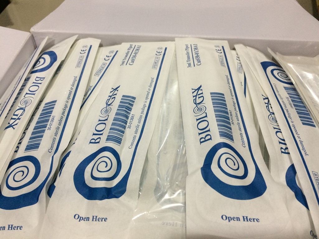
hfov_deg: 61.7
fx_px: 267
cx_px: 160
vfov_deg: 48.2
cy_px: 120
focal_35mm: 29
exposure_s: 1/33
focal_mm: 4.15
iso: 80
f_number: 2.2
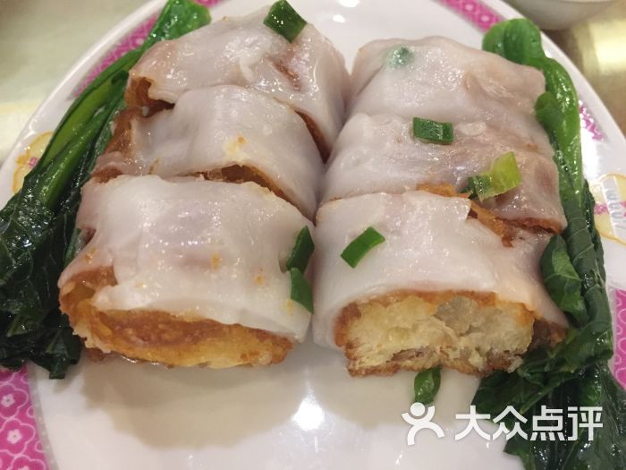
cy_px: 235
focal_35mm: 29
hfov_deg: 61.7
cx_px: 313
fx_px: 524
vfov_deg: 48.2
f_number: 2.2
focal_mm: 4.15
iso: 320
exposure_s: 1/25
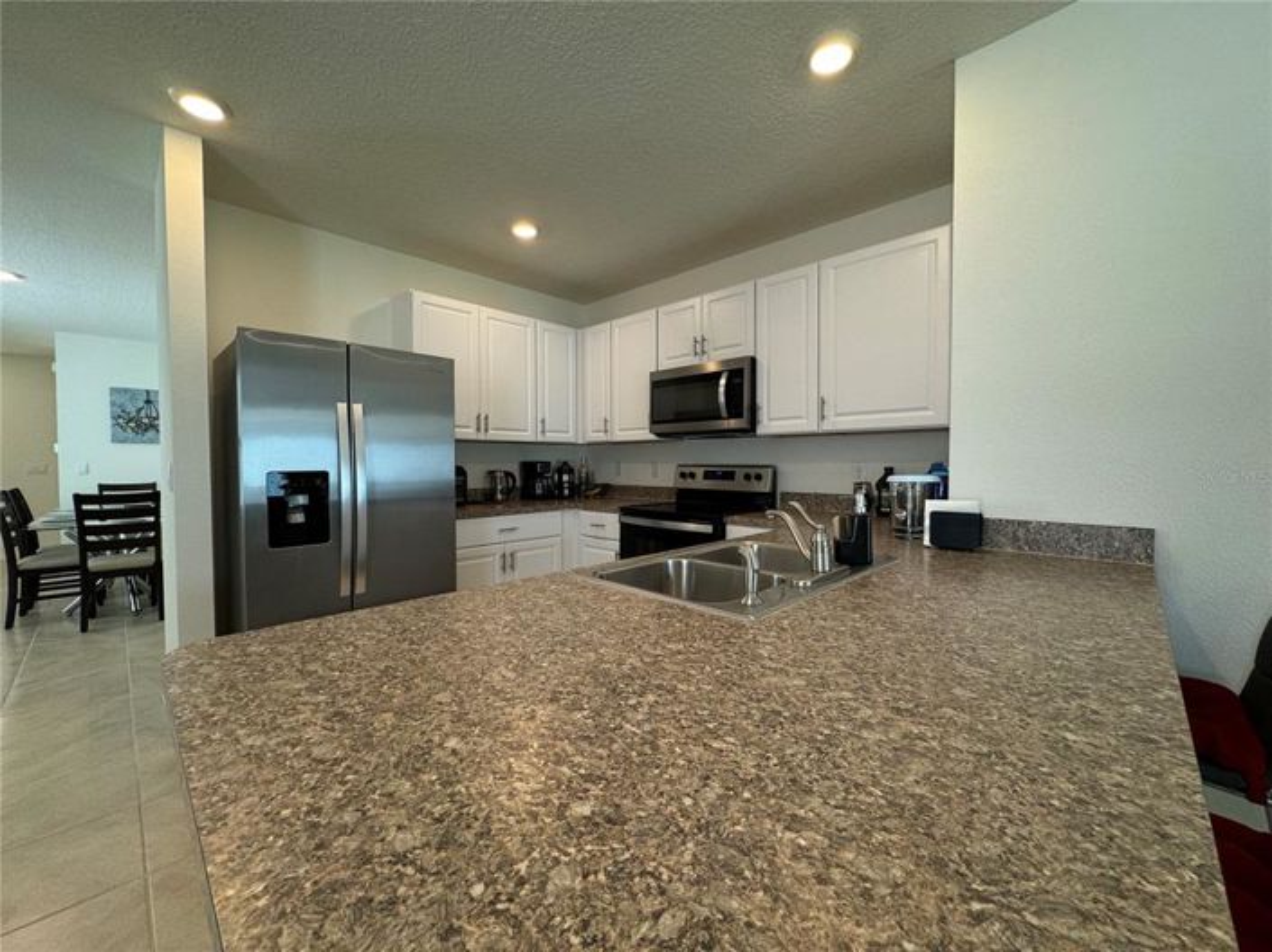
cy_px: 476
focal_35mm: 14
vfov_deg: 85.6
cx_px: 636
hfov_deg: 102.1
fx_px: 514
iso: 160
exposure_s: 1/120
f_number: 2.2
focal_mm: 2.22
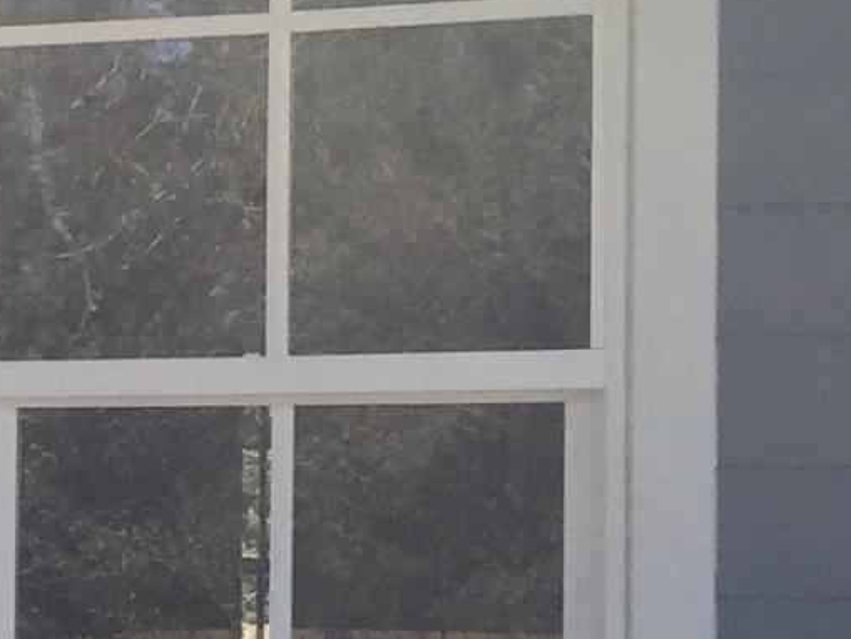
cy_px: 559
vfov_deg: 8.7
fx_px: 4205
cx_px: -1155
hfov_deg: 10.1
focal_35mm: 171
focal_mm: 4.15
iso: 32
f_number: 2.2
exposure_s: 1/1068
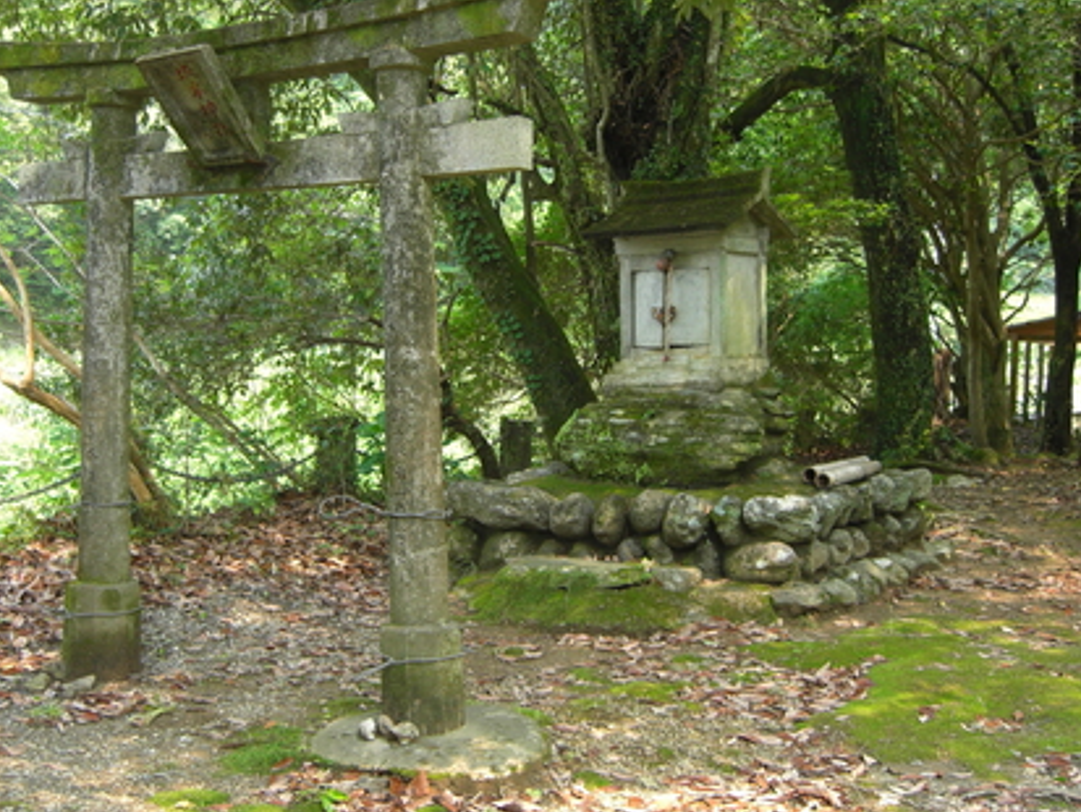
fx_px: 1437
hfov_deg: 41.2
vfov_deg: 31.5
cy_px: 363
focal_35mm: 46
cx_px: 500
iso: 100
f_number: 2.8
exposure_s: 1/125
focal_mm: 7.9
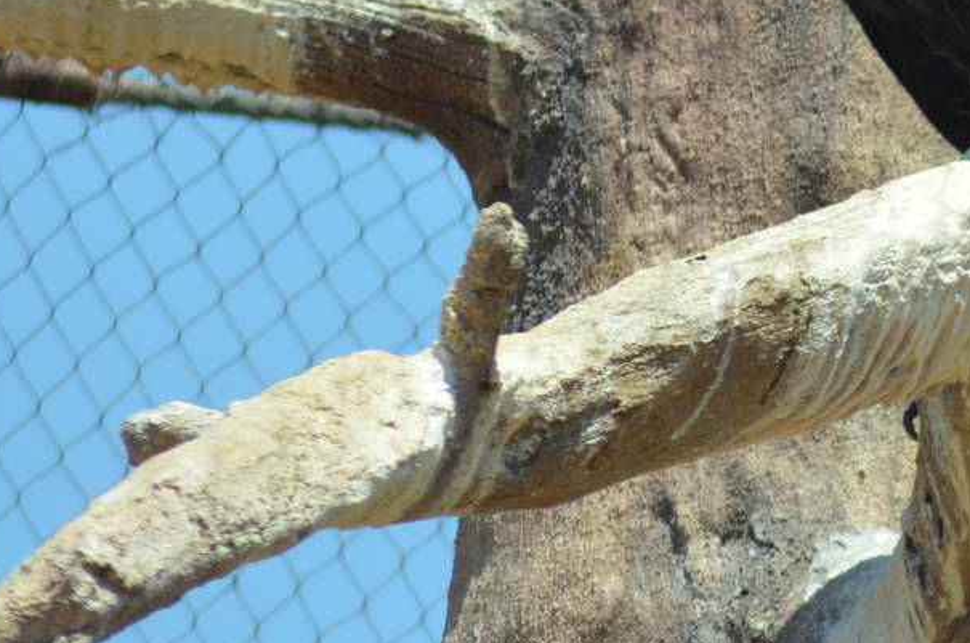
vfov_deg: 1.7
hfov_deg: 2.6
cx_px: 1031
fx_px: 21354
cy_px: -66
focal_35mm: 794
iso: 400
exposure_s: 1/1600
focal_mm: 200
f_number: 5
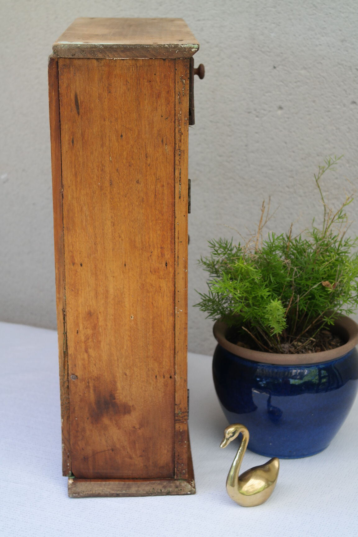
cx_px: 179
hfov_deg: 19.7
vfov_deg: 29.2
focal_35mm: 69
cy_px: 268
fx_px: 1029
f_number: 5
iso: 200
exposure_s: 1/80
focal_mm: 45
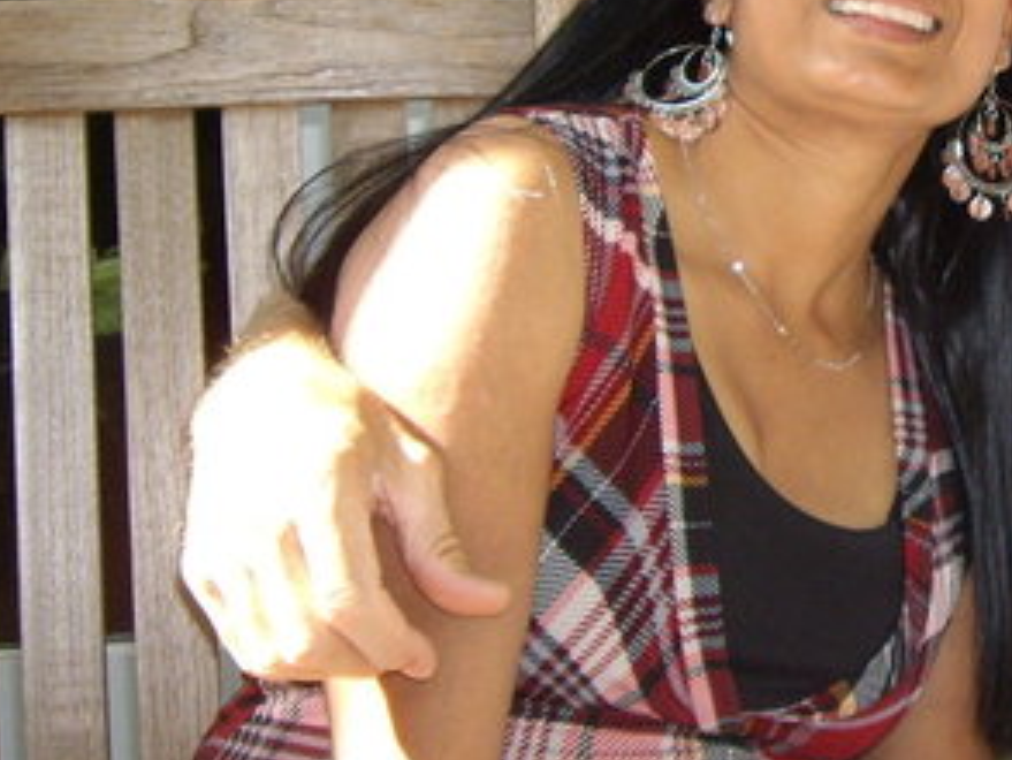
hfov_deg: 22.5
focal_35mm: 83
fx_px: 2428
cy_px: 138
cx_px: 1050
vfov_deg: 17.6
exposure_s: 1/125
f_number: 2.7
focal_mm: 6.2
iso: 100
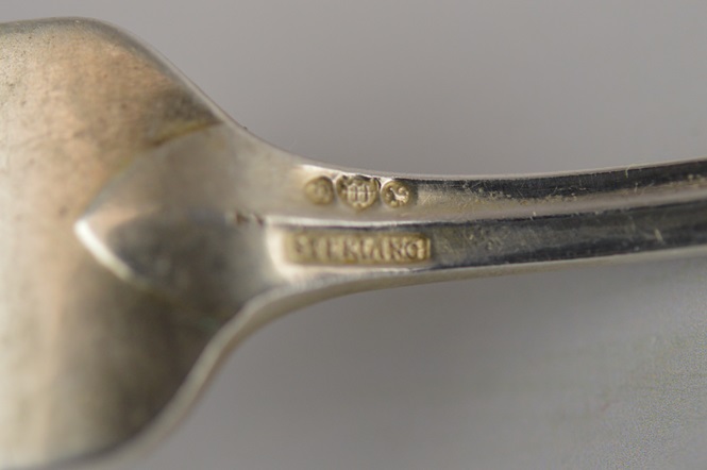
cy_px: 235
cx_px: 354
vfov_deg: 15.2
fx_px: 1766
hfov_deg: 22.6
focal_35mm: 90
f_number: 3.8
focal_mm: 60
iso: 1100
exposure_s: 1/125
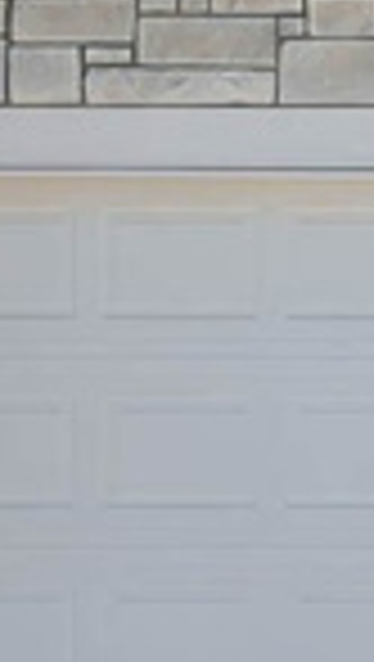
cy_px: 50
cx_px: 649
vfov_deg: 9.8
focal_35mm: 219
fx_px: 3850
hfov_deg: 5.5
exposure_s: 1/500
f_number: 8
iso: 320
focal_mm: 30
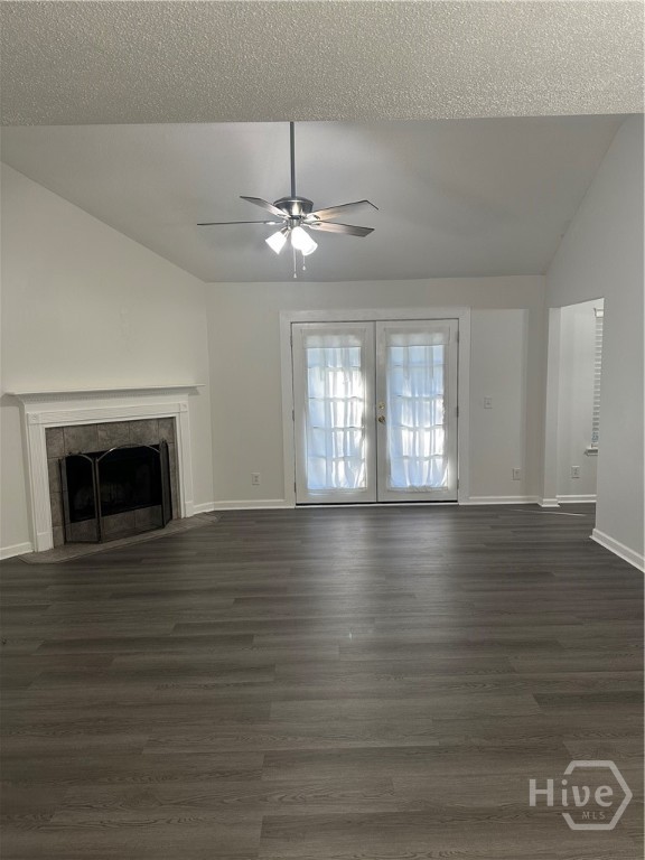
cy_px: 430
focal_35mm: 24
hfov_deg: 56.8
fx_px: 596
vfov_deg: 71.6
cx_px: 322
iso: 160
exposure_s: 1/60
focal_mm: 6.86
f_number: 1.78
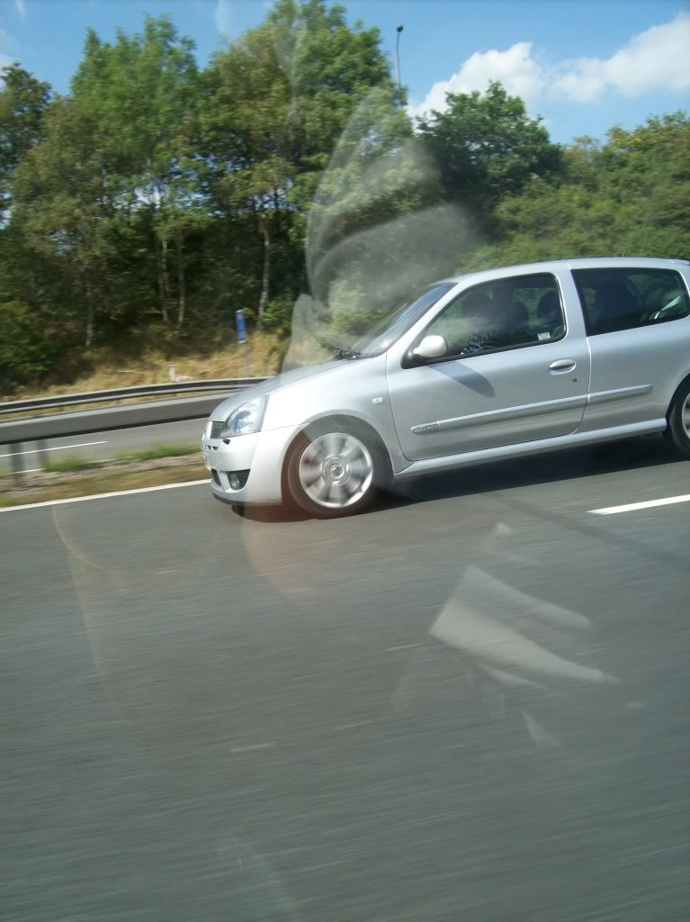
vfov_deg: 51.4
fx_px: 958
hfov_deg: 39.6
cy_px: 461
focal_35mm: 36
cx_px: 345
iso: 80
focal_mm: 6
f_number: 4.8
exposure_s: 1/295
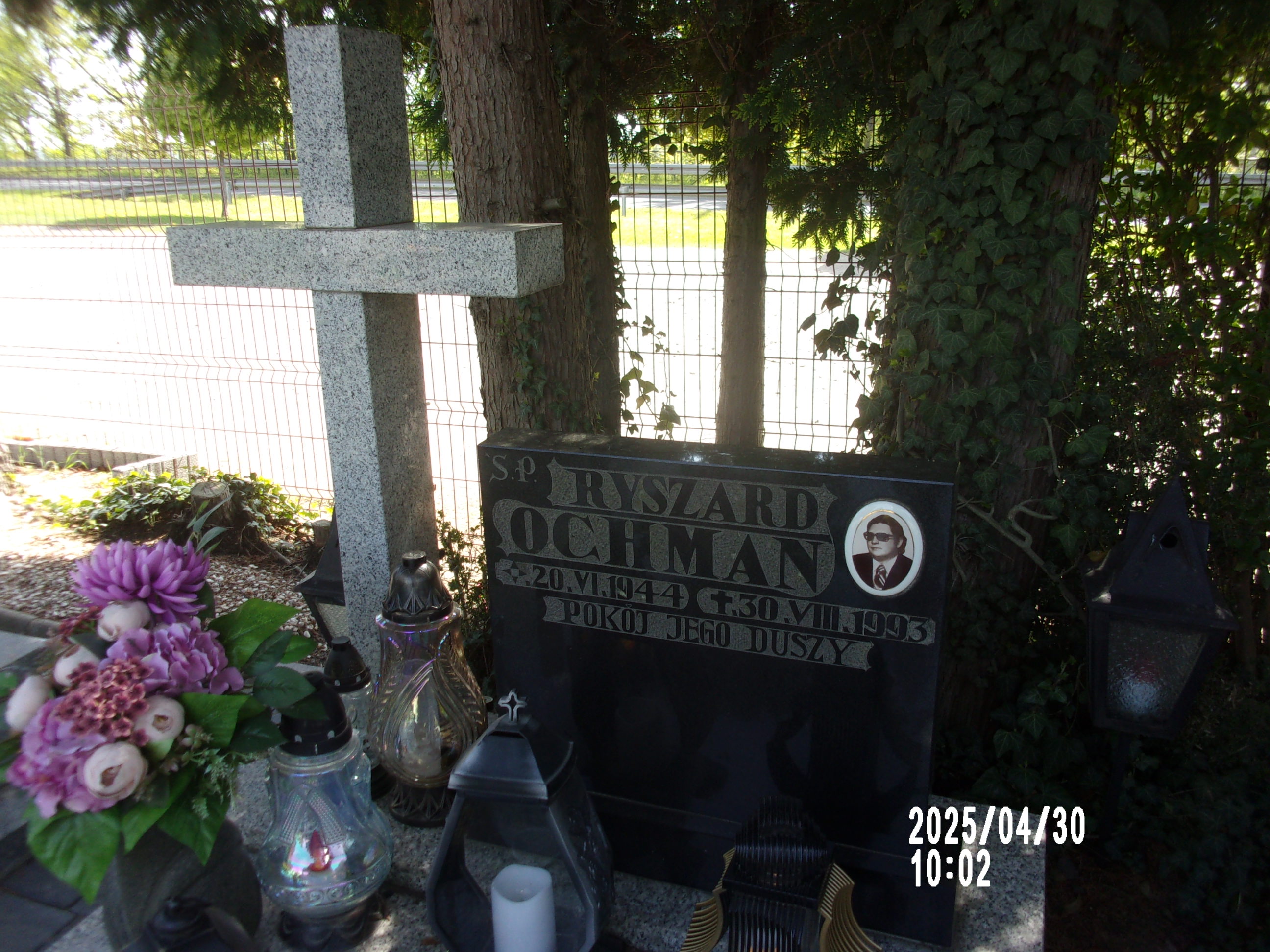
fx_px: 1027
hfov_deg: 63.4
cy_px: 476
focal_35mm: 28
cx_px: 635
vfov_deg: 49.7
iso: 80
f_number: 3.9
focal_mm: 5.1
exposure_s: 1/100
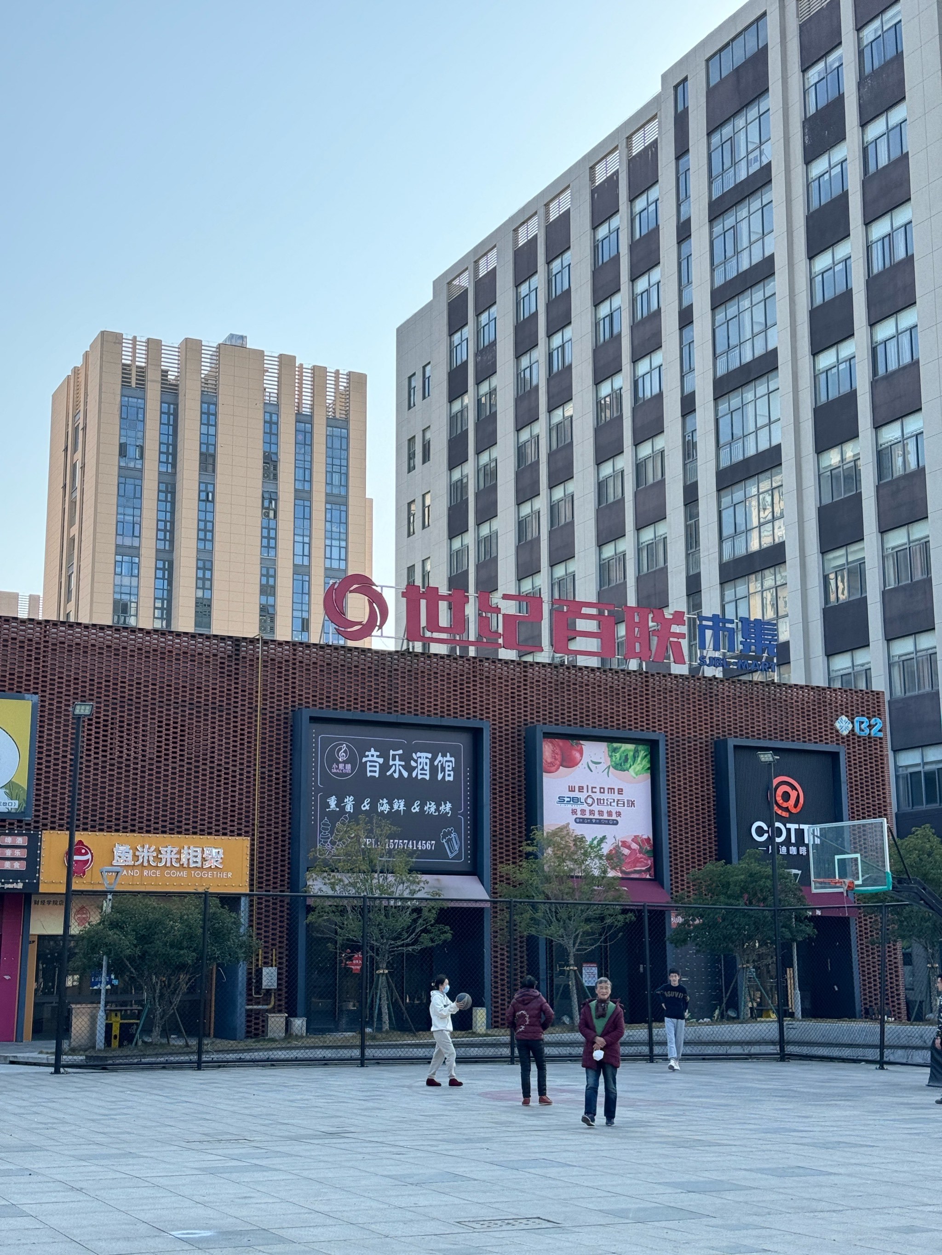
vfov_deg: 39.7
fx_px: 1741
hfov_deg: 30.3
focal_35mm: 48
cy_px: 628
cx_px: 471
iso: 64
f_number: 1.78
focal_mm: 6.86
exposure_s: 1/1152
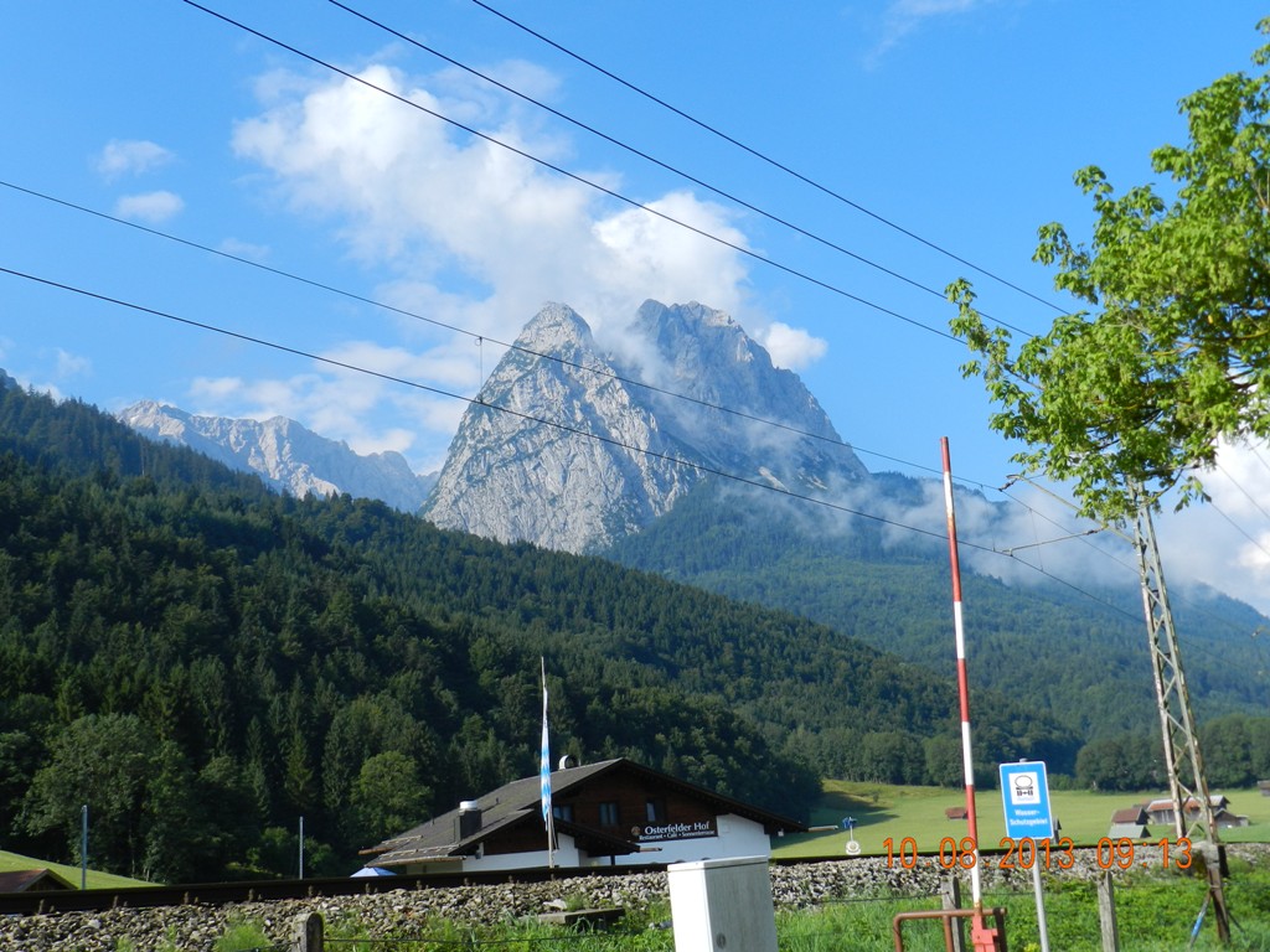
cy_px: 476
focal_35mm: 38
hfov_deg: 49.0
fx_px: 1394
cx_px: 635
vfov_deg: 37.7
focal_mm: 6.7
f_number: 4
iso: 160
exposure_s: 1/1000
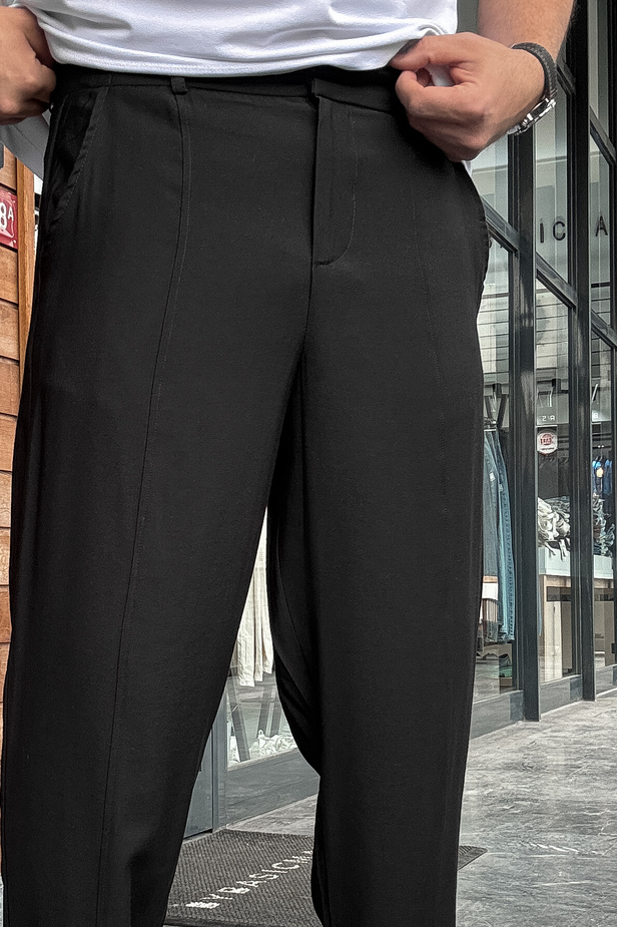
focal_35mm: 54
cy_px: 573
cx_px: 189
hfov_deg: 24.9
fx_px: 1389
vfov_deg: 36.7
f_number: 1.9
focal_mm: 2.69
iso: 50
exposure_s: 1/120
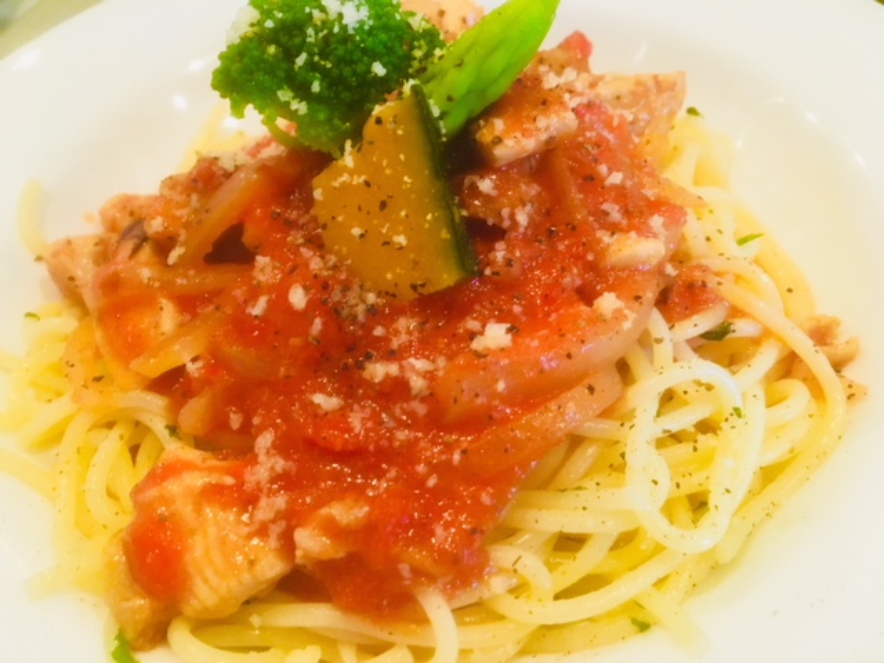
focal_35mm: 29
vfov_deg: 48.2
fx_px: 741
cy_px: 332
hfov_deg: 61.7
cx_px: 442
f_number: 2.2
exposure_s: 1/15
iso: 200
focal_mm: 4.15
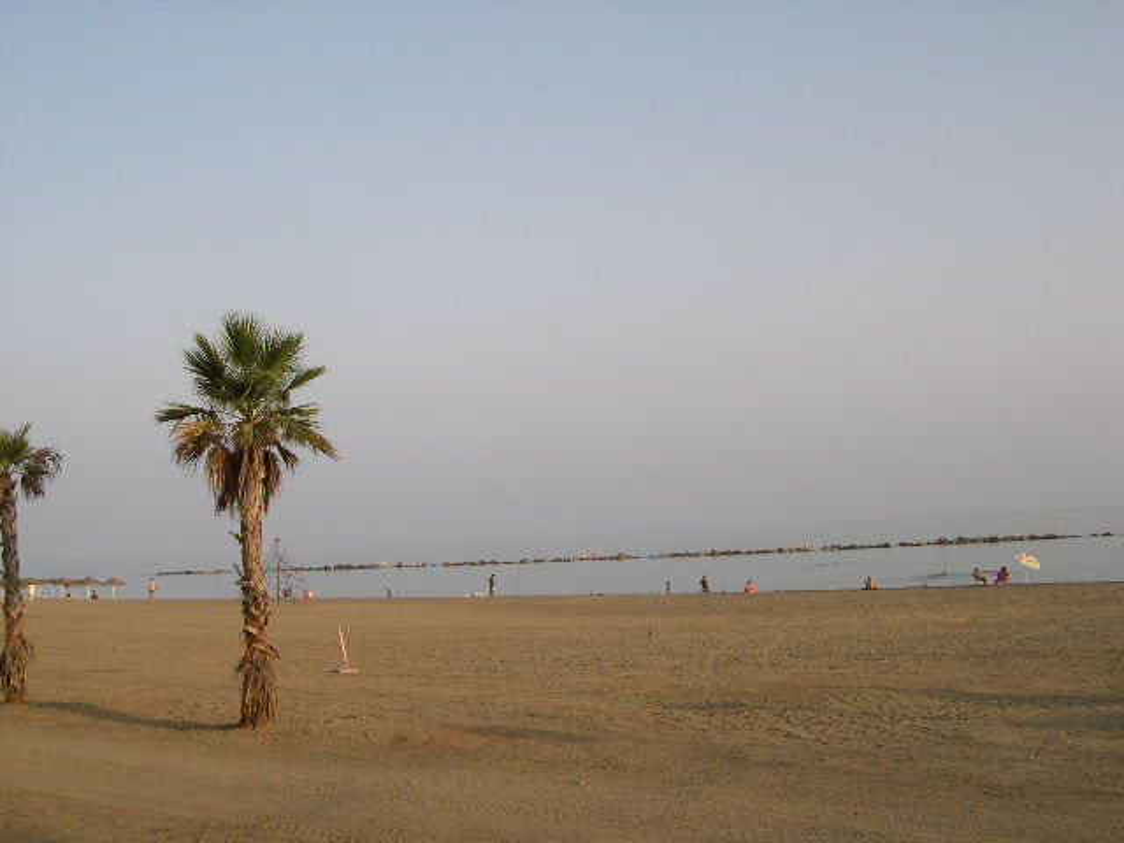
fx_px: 1234
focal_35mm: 38
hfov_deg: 49.0
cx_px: 562
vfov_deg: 37.7
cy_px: 422
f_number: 7.6
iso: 100
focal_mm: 8
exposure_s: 1/87.6
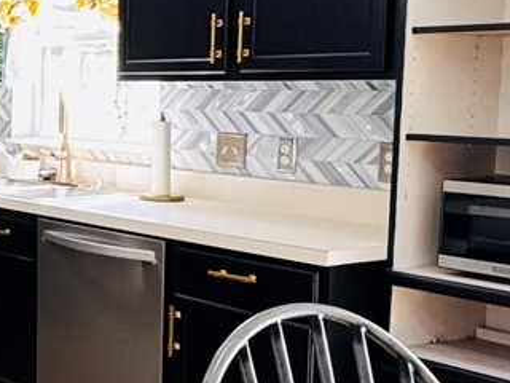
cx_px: -304
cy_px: 156
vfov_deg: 21.0
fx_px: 1031
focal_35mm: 70
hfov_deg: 21.9
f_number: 2.2
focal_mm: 2.22
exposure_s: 1/60
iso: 160
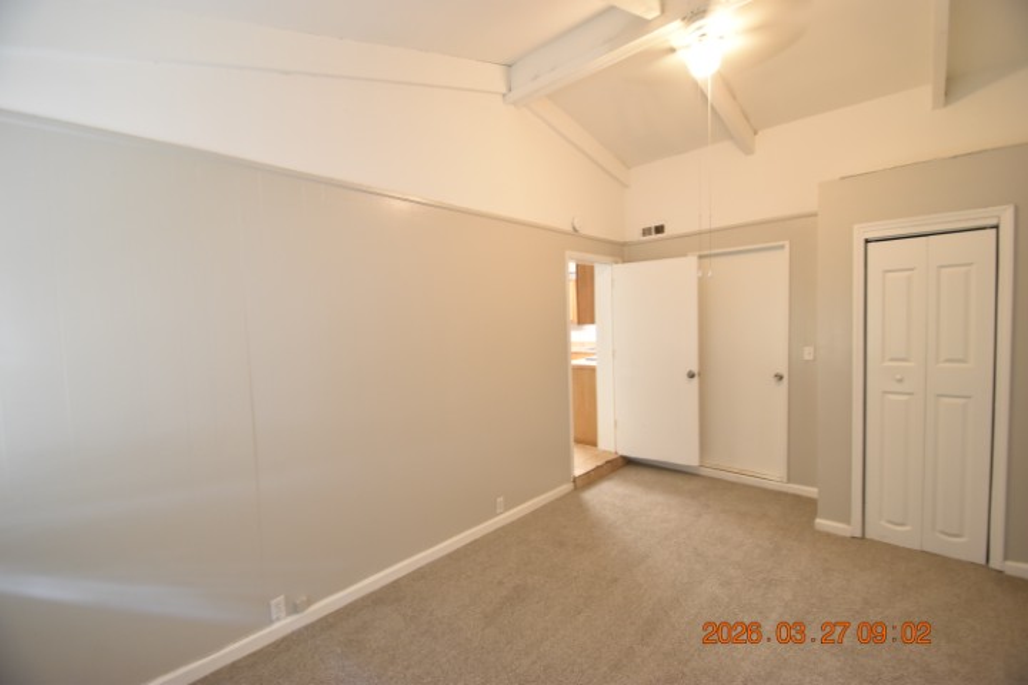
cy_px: 342
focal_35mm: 15
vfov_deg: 77.3
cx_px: 514
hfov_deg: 100.4
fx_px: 428
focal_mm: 10
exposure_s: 1/15
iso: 800
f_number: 3.5
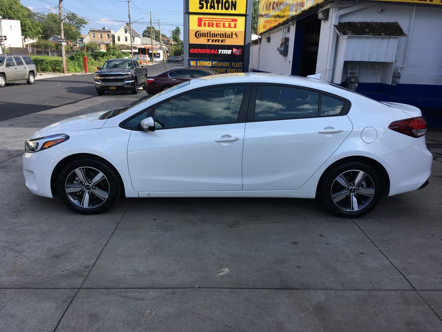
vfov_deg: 48.2
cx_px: 221
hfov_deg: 61.7
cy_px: 166
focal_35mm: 29
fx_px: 370
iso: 25
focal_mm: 4.15
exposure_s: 1/785
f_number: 2.2
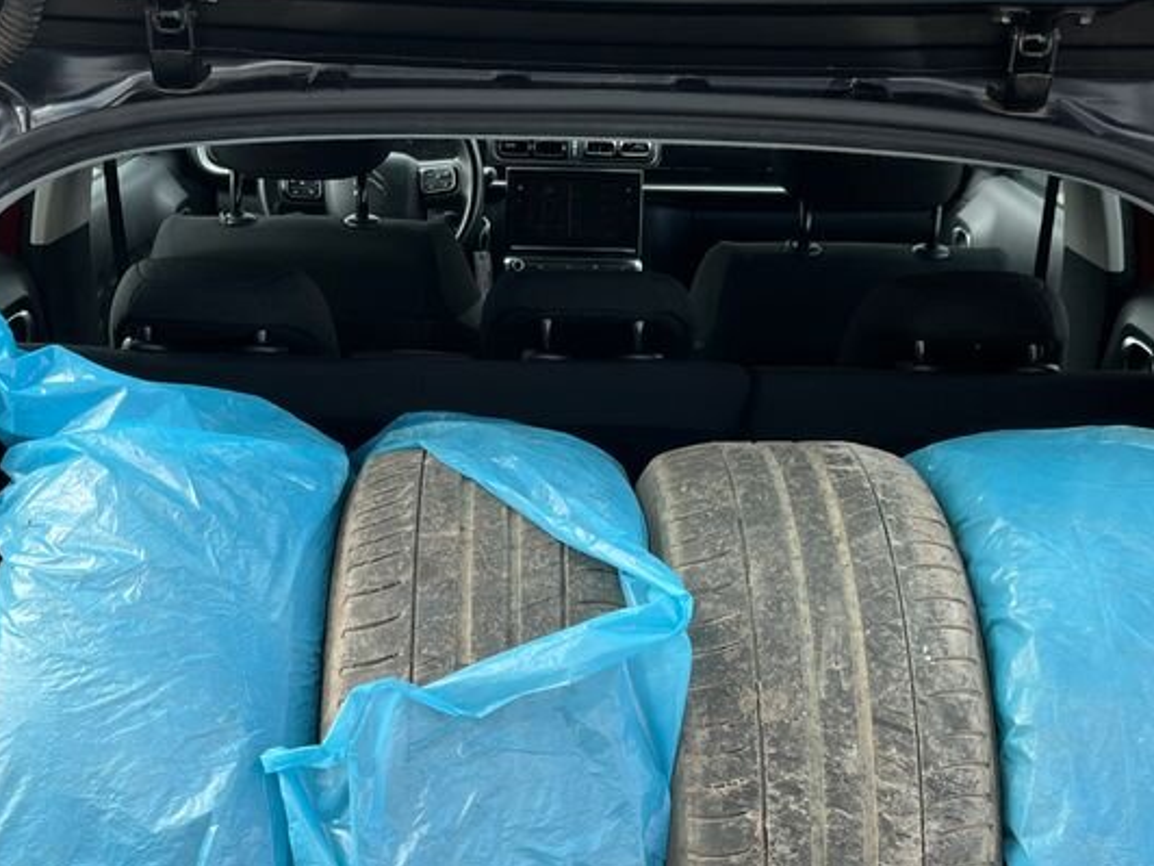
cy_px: 705
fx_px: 1667
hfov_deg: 38.2
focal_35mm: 50
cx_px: 566
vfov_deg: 28.4
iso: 50
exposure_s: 1/542
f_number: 1.6
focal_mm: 5.1
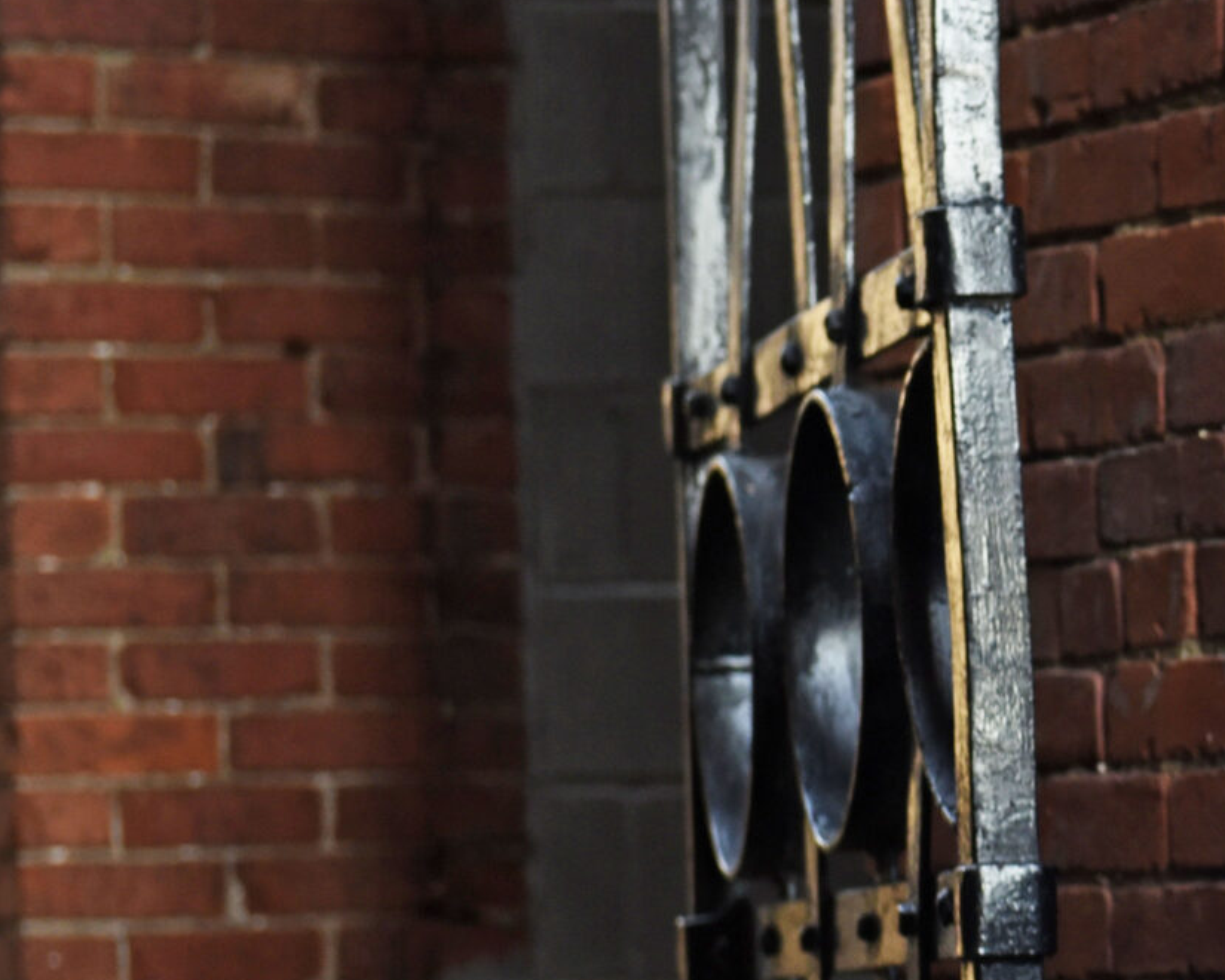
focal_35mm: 204
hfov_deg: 9.2
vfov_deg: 7.6
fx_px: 7396
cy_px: 751
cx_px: 1757
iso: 1250
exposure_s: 1/160
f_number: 4
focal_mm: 70
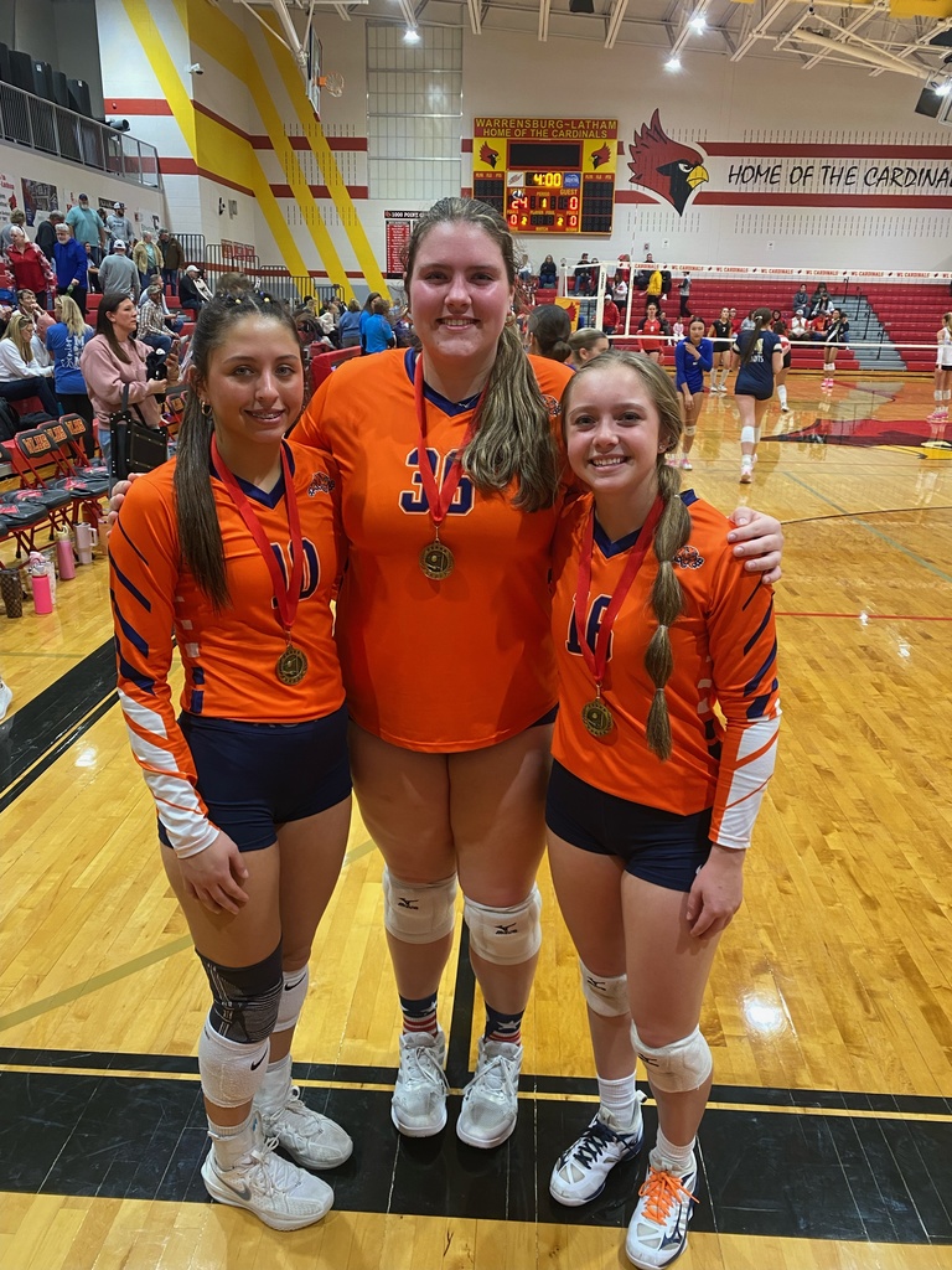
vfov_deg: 67.3
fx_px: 953
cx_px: 476
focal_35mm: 26
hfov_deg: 53.1
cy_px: 635
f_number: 1.8
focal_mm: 4.25
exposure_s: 1/60
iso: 200
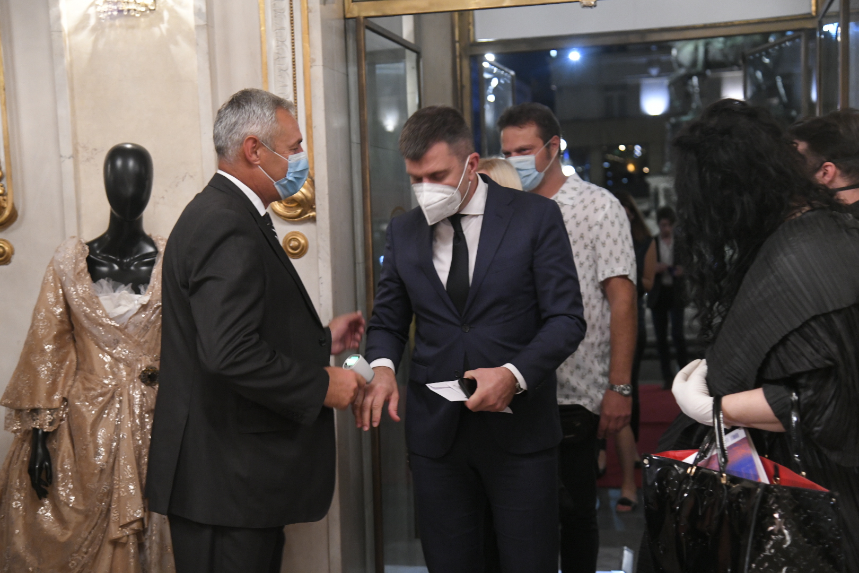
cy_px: 286
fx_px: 1384
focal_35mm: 58
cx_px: 430
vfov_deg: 23.4
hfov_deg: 34.5
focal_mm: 58
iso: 4000
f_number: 4.5
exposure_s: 1/80
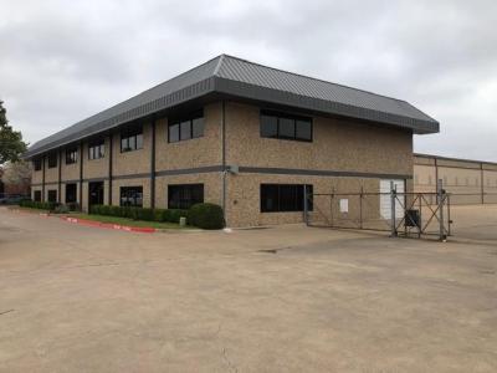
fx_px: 402
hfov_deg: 63.4
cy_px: 186
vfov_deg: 49.7
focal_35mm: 28
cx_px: 248
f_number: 1.8
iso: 20
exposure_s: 1/716
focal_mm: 3.99
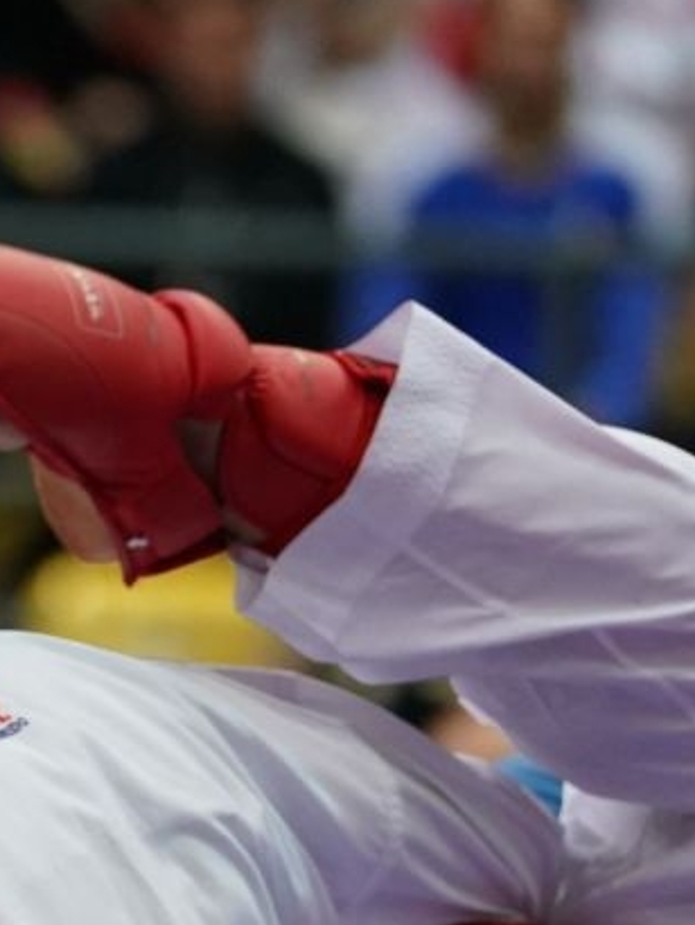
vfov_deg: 3.0
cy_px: 1232
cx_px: -375
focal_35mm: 650
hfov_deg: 2.3
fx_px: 17382
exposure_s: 1/1000
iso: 2000
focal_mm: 154
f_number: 2.8
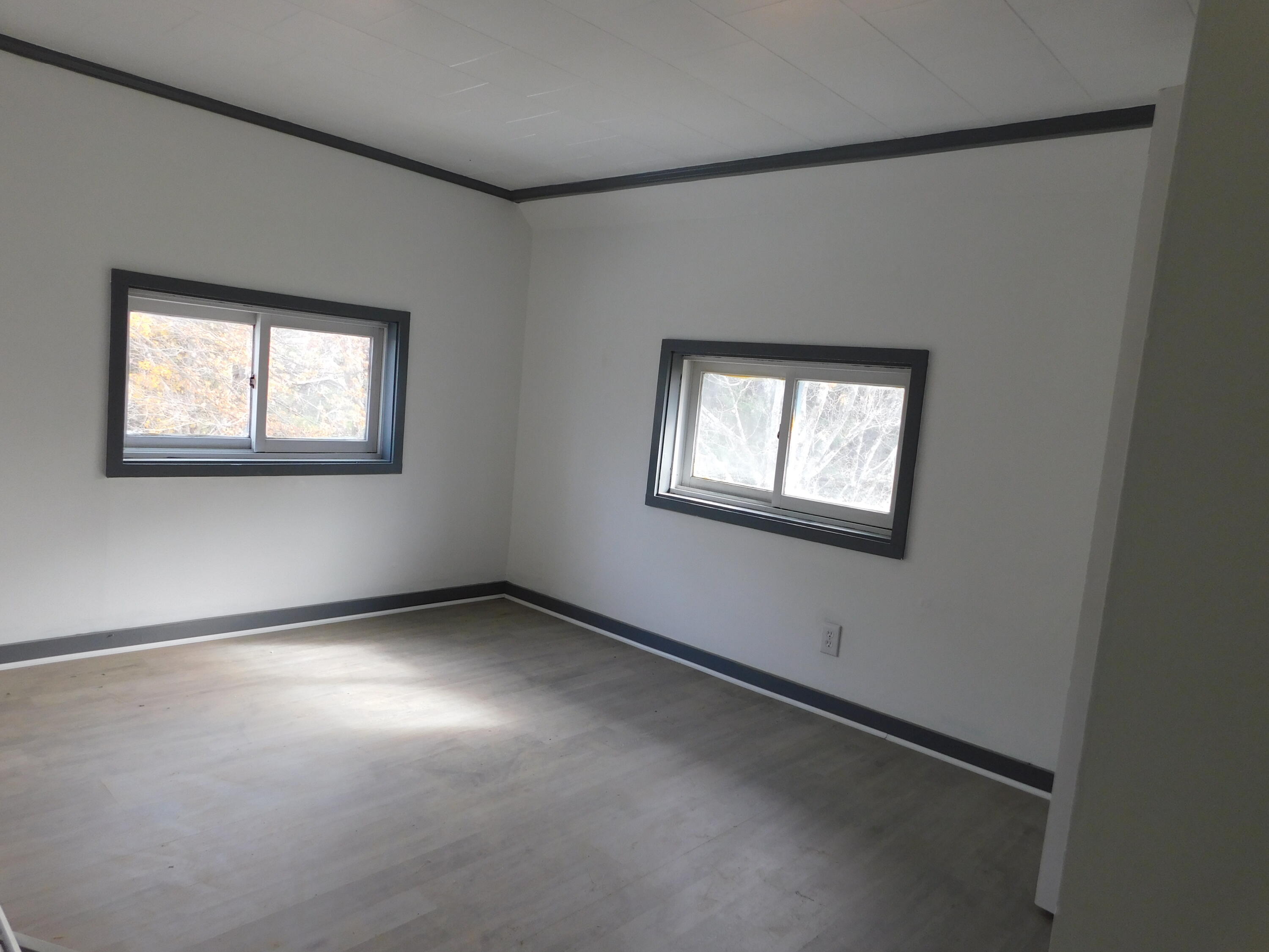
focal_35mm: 23
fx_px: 843
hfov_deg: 73.9
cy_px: 476
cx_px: 634
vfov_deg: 58.9
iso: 125
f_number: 3
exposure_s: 1/80
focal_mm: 4
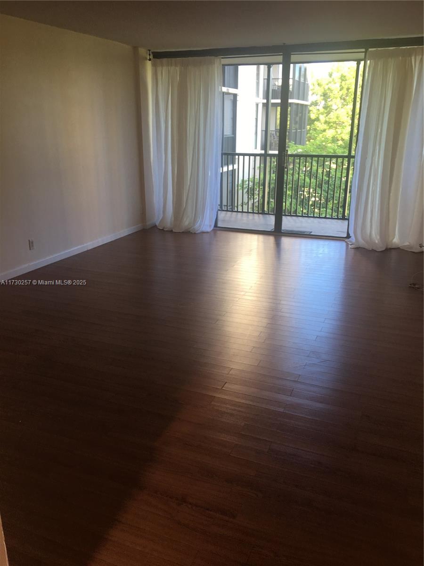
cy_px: 283
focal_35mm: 29
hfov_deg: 48.2
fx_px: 474
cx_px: 212
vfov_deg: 61.7
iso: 25
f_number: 2.2
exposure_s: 1/30
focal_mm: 4.15
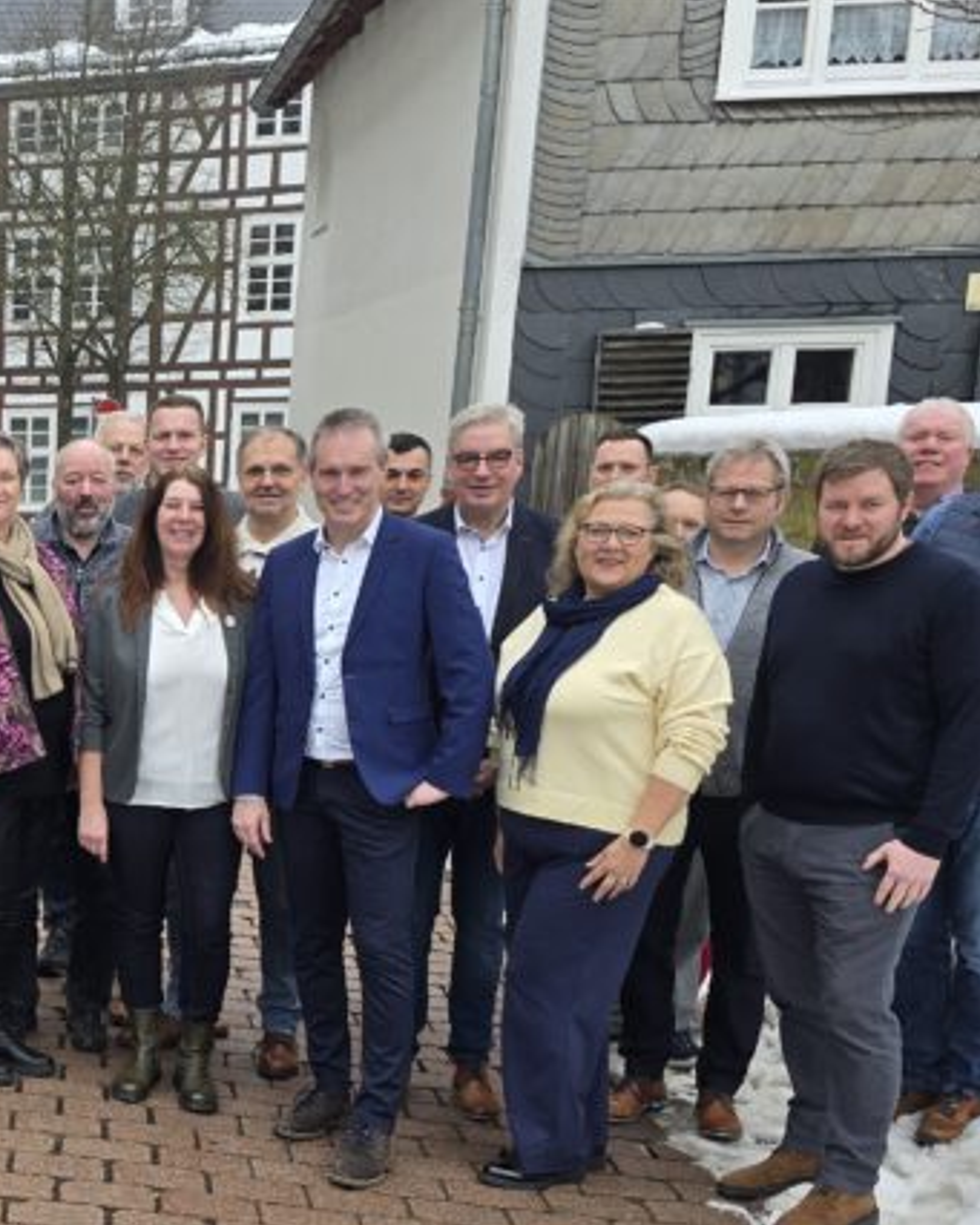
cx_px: -256
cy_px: 863
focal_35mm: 54
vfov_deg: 34.3
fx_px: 1957
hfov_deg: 24.8
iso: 32
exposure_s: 1/180
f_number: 1.7
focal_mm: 6.3
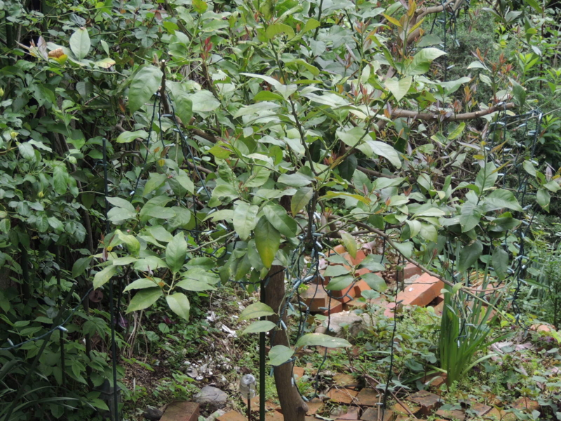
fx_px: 1945
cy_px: 210
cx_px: 280
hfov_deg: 16.4
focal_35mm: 120
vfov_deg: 12.3
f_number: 4.2
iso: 100
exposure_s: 1/100
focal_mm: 21.4
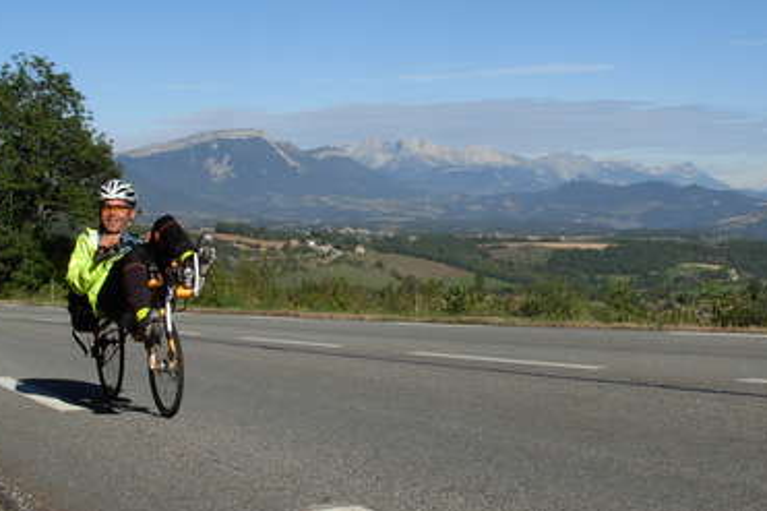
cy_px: 263
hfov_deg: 31.3
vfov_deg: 21.2
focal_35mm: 64
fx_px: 1363
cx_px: 490
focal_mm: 6.3
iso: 79
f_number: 4.9
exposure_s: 1/683
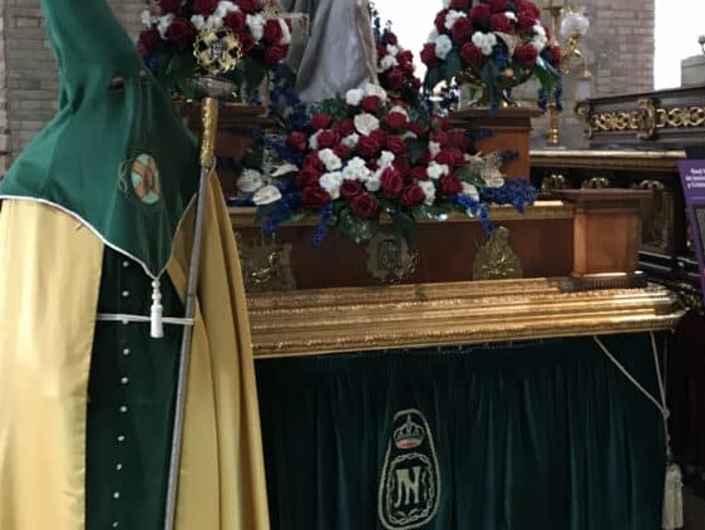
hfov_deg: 36.7
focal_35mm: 51
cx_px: 513
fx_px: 1039
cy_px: 229
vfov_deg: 28.5
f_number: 1.8
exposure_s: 1/17
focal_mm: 3.99
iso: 80
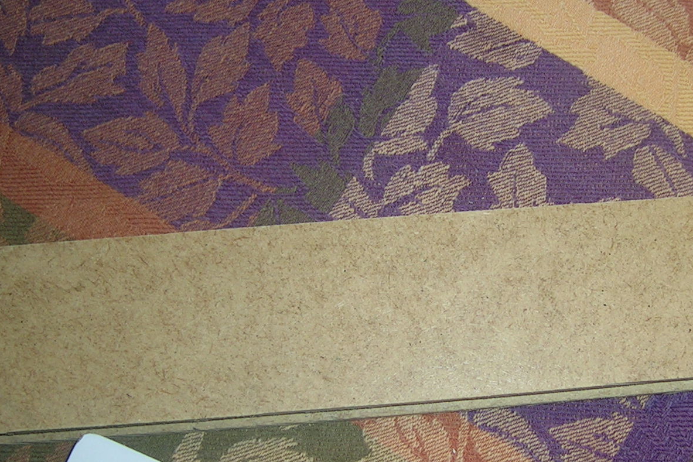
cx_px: 483
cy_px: 272
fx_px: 1213
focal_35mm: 63
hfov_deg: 31.5
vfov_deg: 21.6
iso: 50
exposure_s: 1/60.1
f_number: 2.8
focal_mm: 5.4
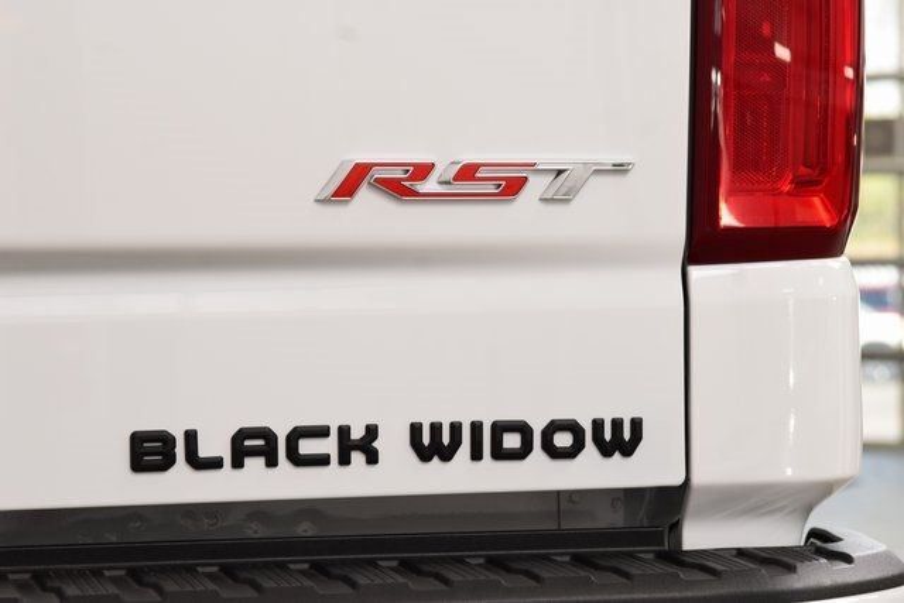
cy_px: 302
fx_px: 2637
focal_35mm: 105
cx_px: 452
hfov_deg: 19.5
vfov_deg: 13.0
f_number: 8
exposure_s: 1/60
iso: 1000
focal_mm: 70
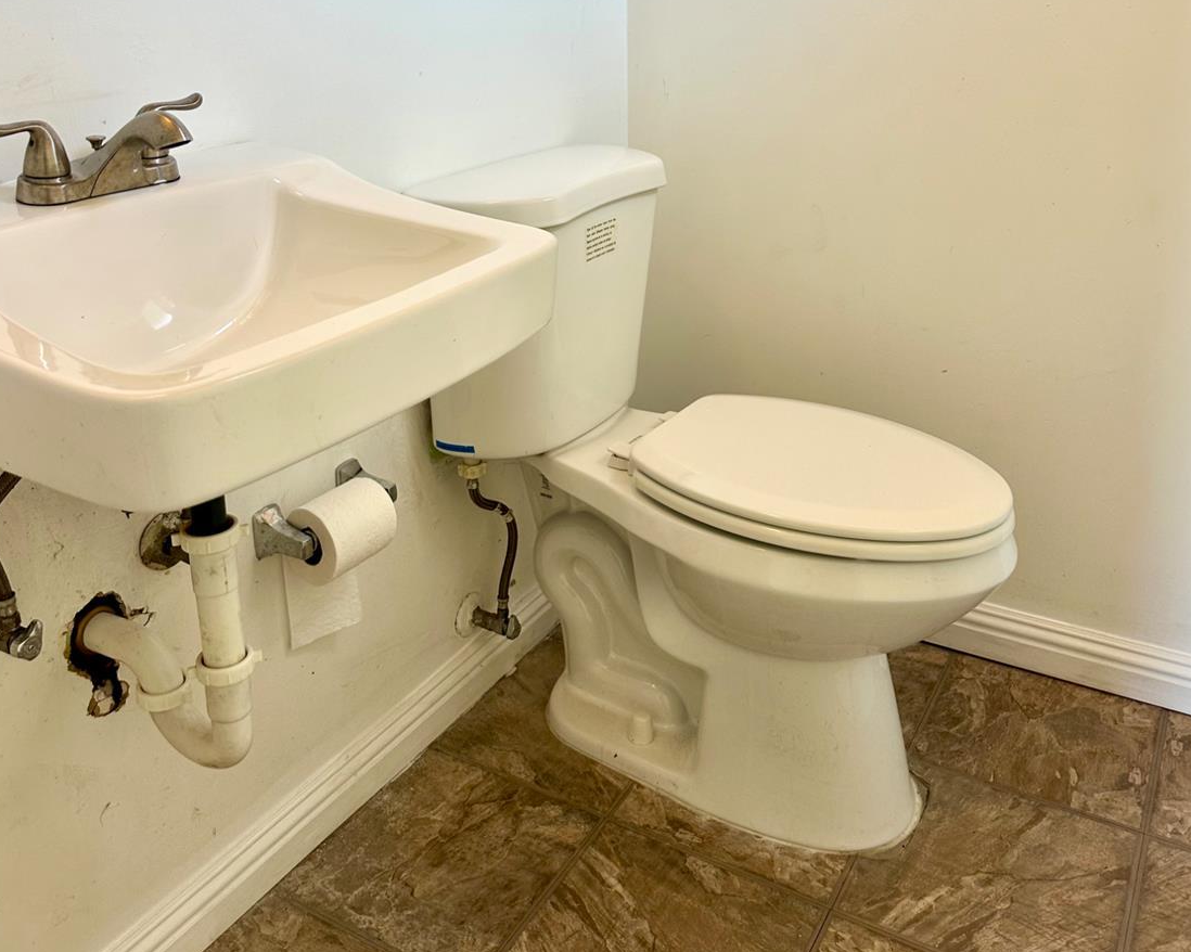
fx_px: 1128
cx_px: 596
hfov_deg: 55.7
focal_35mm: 32
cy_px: 227
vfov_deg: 44.1
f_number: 1.78
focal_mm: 6.86
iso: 100
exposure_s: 1/120
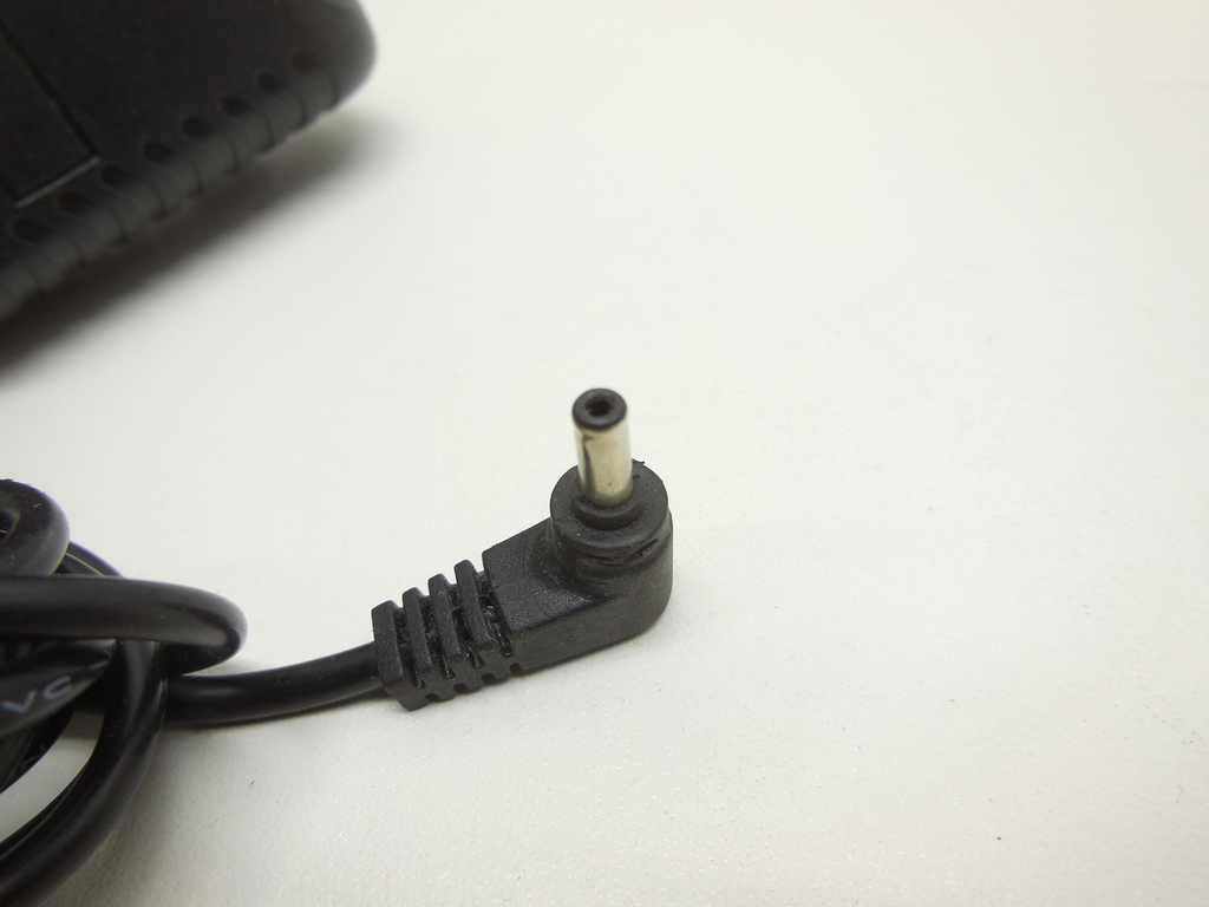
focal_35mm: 25
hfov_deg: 69.4
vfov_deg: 54.9
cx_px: 604
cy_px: 454
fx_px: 873
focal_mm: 4.5
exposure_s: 1/125
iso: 125
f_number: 3.1
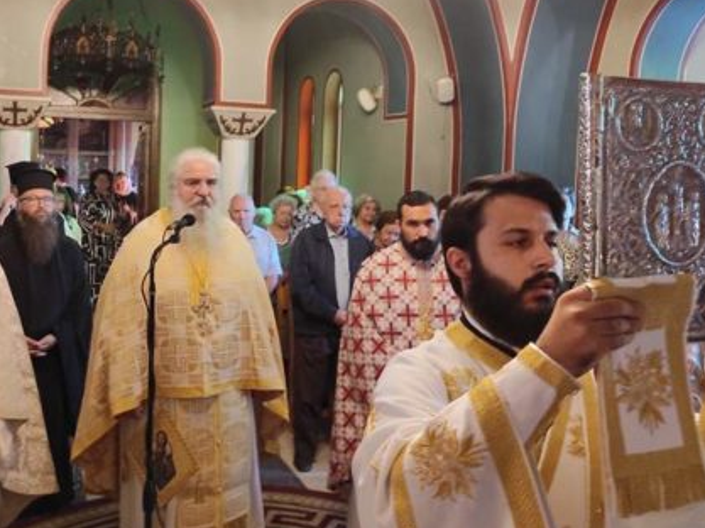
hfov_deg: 50.8
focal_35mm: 36
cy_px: 197
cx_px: 260
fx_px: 733
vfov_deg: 39.3
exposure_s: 1/20
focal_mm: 5.43
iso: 1413
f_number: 1.89
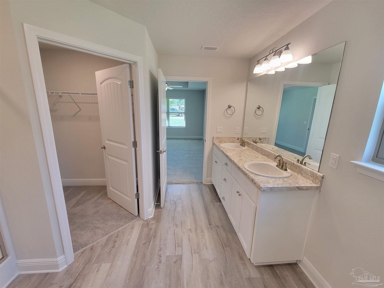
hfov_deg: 106.2
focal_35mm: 13
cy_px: 144
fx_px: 144
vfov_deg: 89.9
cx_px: 192
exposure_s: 1/60
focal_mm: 2.2
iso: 200
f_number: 2.2
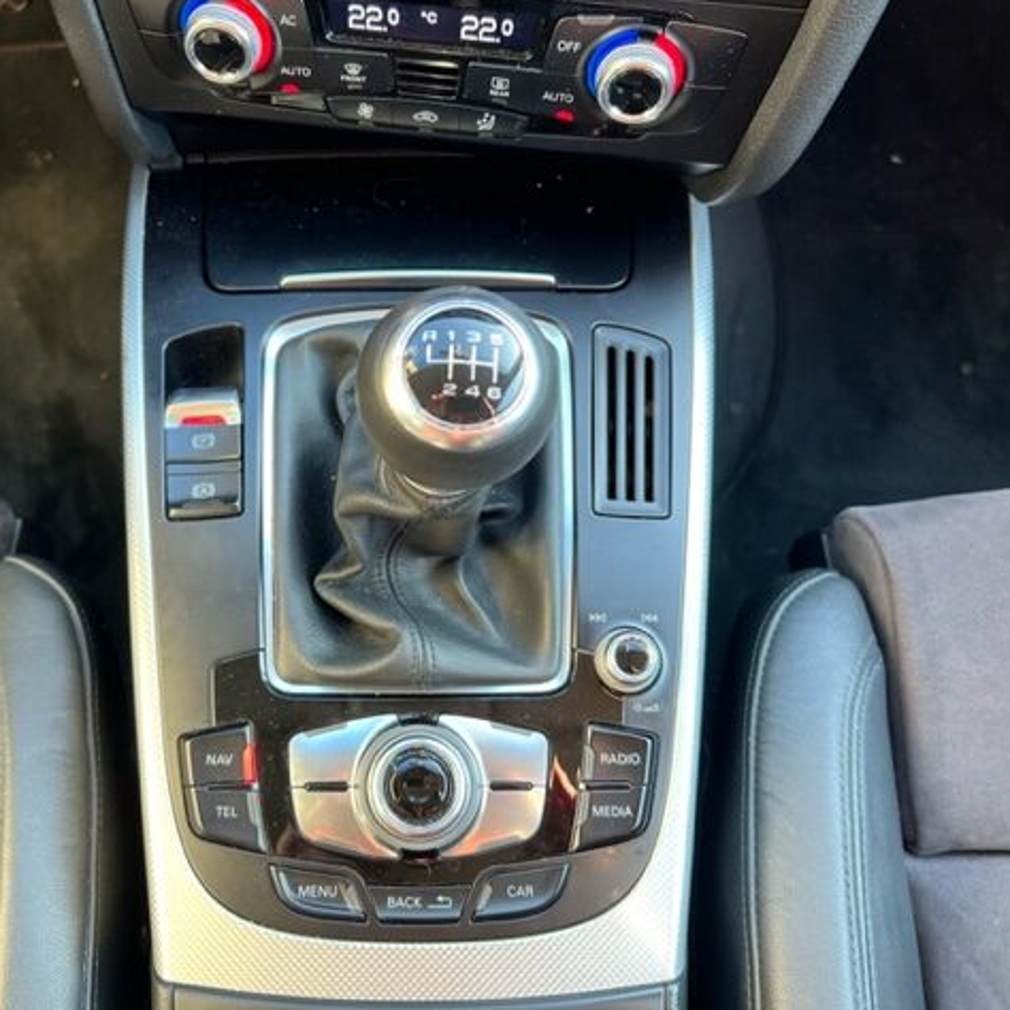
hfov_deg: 52.2
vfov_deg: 52.5
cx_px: 407
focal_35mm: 31
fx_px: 1023
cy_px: 505
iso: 125
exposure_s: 1/100
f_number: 1.5
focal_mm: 5.7
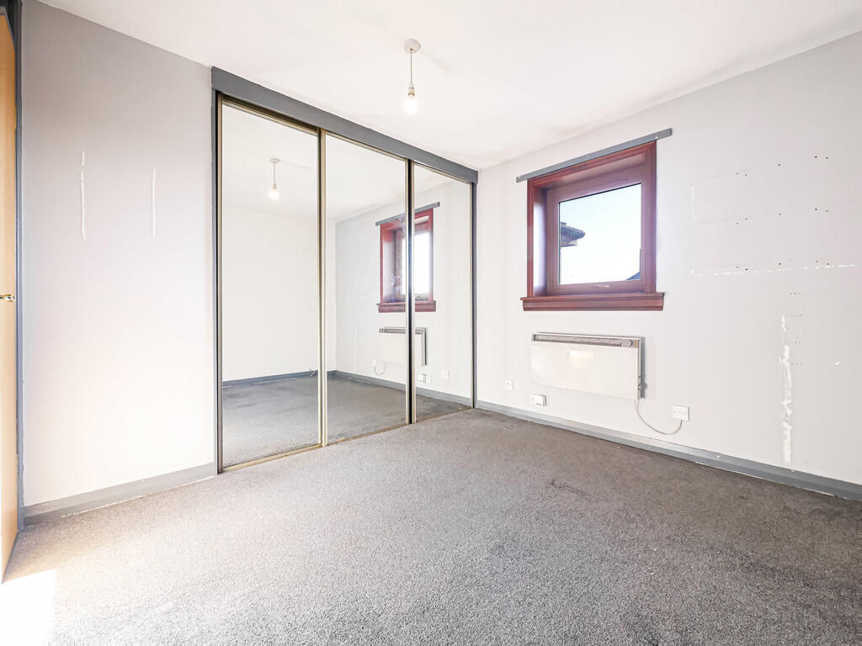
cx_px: 431
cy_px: 323
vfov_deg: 85.7
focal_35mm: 14
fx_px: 349
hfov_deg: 102.1
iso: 800
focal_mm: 7
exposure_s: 1/60
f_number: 4
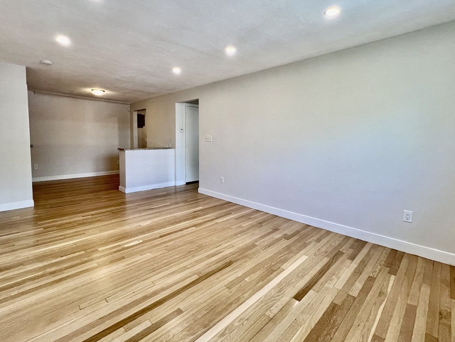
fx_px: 210
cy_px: 152
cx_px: 223
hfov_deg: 94.5
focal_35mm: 16
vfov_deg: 77.8
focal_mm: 1.57
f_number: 1.8
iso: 80
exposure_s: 1/120
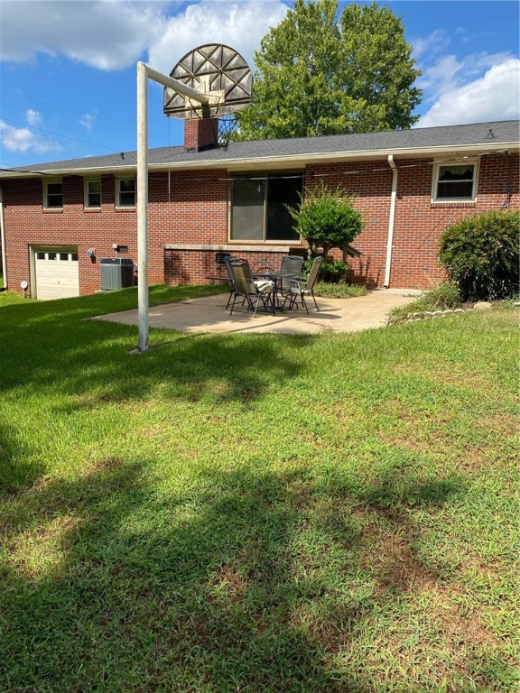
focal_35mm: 26
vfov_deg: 67.3
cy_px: 346
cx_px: 260
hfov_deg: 53.1
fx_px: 521
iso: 32
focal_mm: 4.25
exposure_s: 1/1927
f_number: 1.8
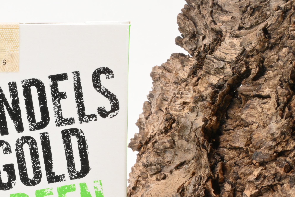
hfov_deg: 25.3
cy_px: 204
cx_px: 35
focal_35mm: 78
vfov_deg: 17.0
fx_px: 639
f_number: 22
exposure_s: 1/15
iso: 640
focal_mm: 25
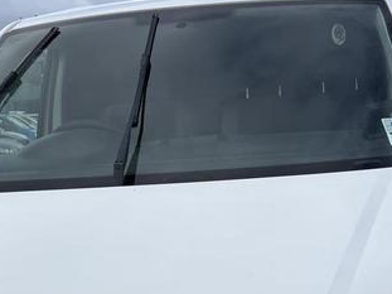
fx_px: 849
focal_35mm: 75
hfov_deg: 25.9
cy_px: 290
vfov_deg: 19.1
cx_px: 255
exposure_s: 1/1848
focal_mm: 5.96
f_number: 1.6
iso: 50
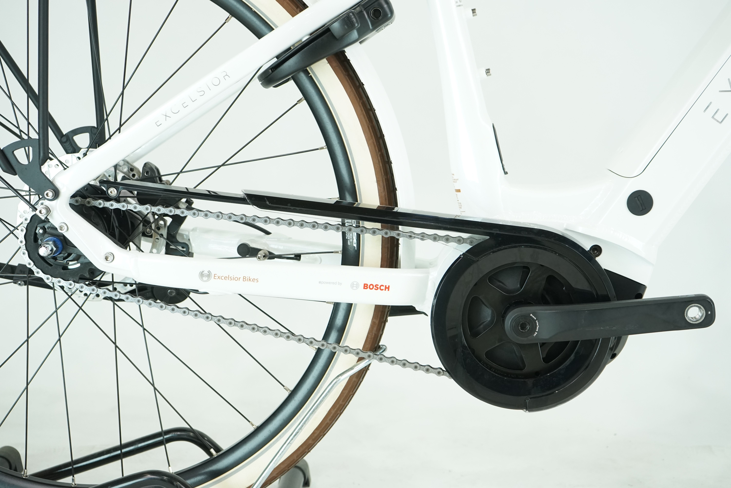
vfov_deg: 27.5
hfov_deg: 40.3
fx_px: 995
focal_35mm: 49
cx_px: 366
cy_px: 244
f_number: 5.6
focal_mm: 49
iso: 1600
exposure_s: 1/200
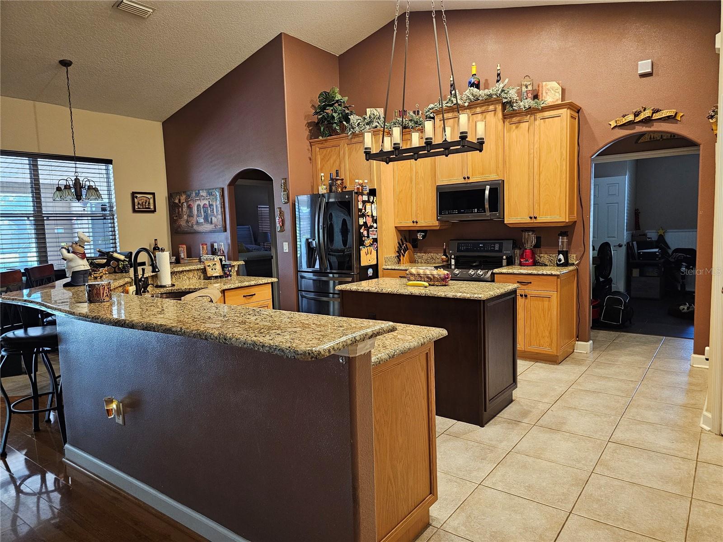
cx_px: 362
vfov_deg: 58.9
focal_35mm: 23
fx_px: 480
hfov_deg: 73.9
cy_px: 271
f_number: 1.7
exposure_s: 1/30
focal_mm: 6.3
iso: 500
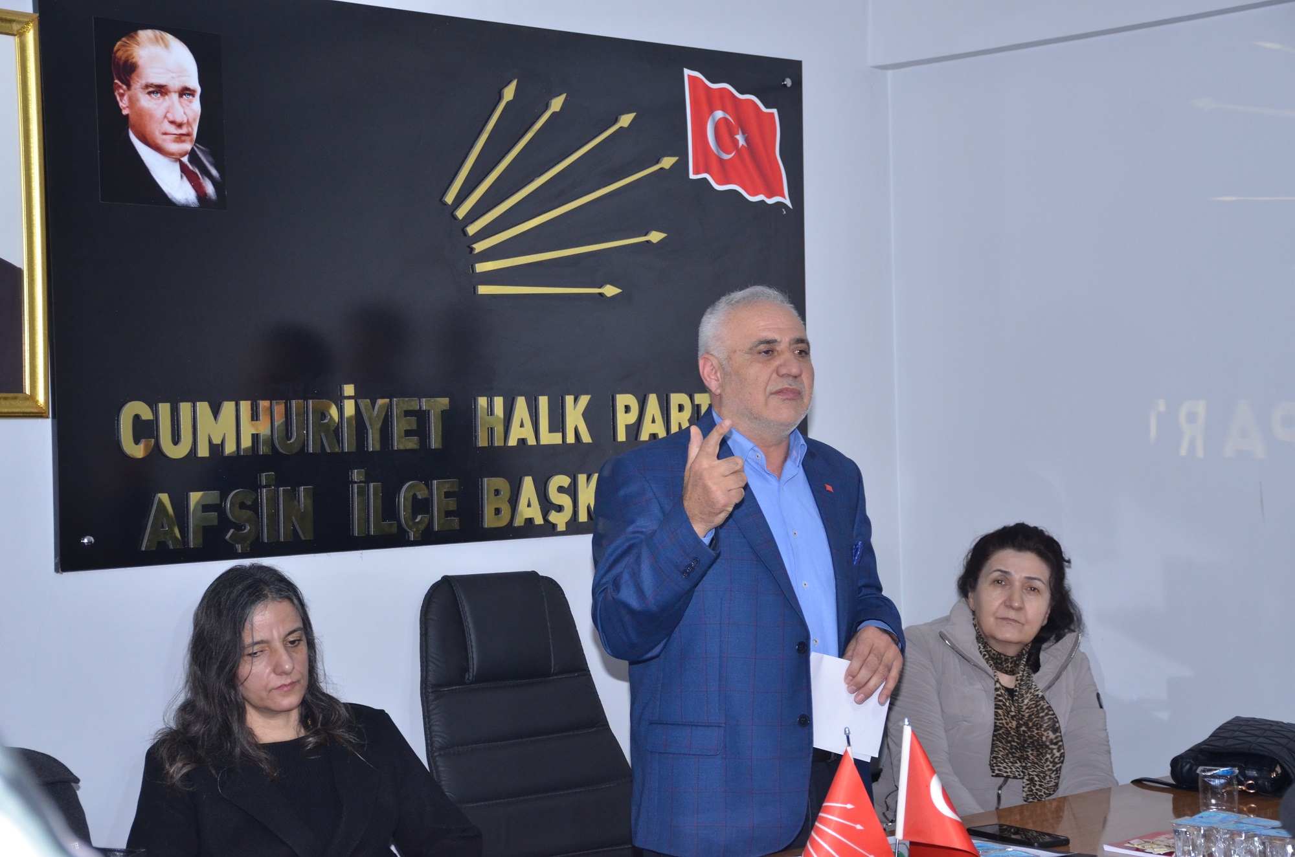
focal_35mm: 63
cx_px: 648
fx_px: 2261
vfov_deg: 21.5
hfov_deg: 32.0
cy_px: 428
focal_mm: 42
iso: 800
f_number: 4.5
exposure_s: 1/60
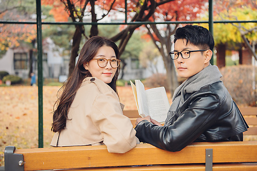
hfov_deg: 36.2
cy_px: 86
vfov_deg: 24.6
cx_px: 128
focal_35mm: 55
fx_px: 393
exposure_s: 1/60
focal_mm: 55
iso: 250
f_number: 3.5
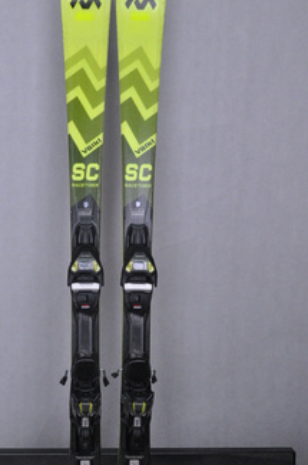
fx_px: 644
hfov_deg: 26.8
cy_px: 281
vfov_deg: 39.5
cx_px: 110
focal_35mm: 50
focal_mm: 24
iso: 3200
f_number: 9.5
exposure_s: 1/125
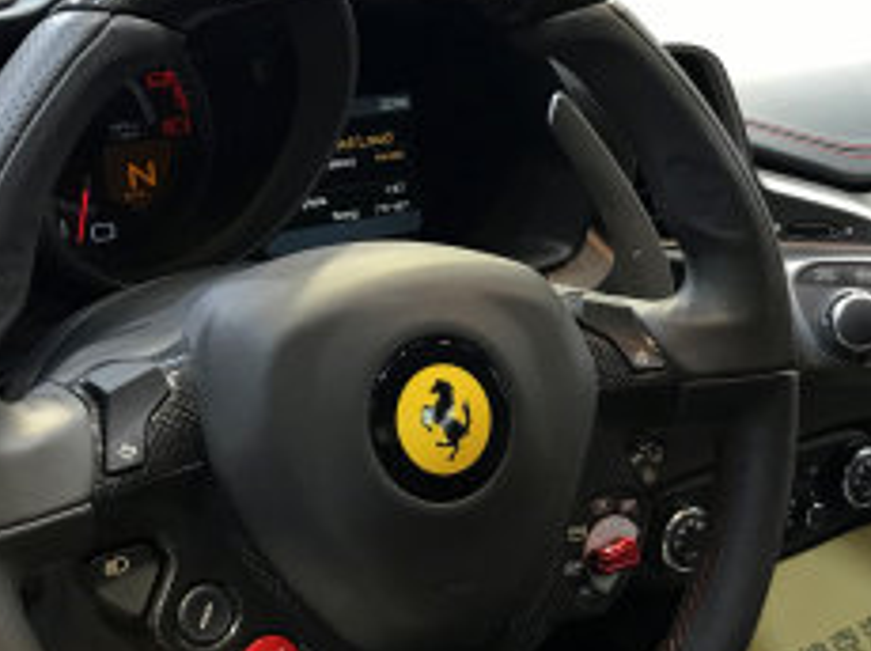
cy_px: 441
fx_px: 1533
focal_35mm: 61
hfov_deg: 31.7
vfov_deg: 23.9
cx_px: 492
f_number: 1.8
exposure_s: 1/17
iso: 40
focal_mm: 3.99
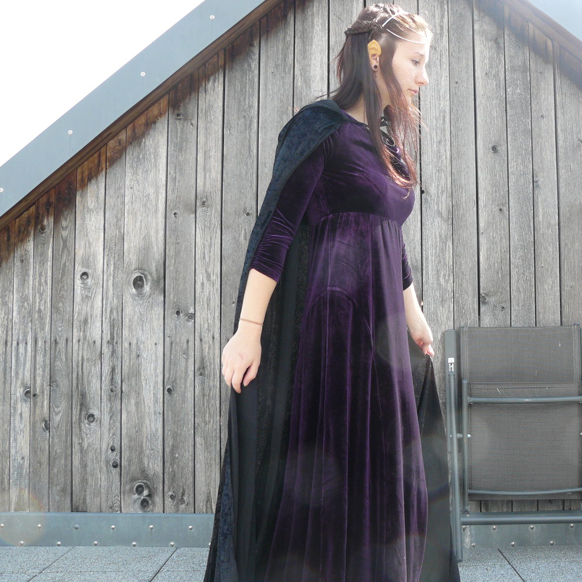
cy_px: 288
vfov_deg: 39.2
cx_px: 383
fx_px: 818
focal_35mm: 43
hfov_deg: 38.8
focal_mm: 6
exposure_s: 1/160
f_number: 4
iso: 100
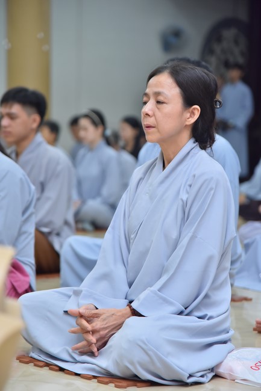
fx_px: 1306
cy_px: 196
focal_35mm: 120
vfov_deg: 17.1
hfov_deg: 11.4
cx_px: 130
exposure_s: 1/125
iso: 1250
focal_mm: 120
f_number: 4.5
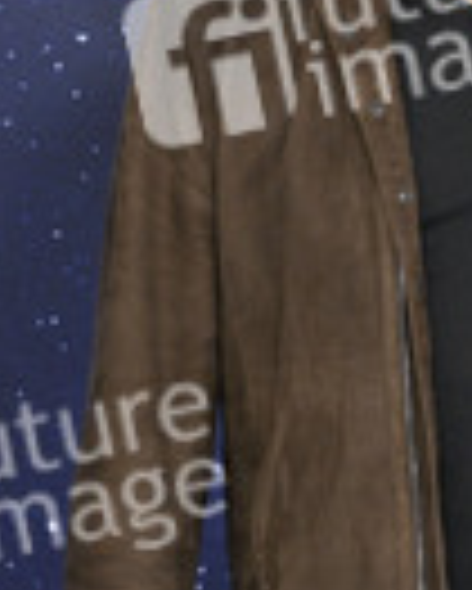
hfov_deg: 6.5
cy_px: 266
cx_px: 485
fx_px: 4151
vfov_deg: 8.1
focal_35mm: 238
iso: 1600
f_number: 5.6
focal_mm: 83
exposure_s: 1/320
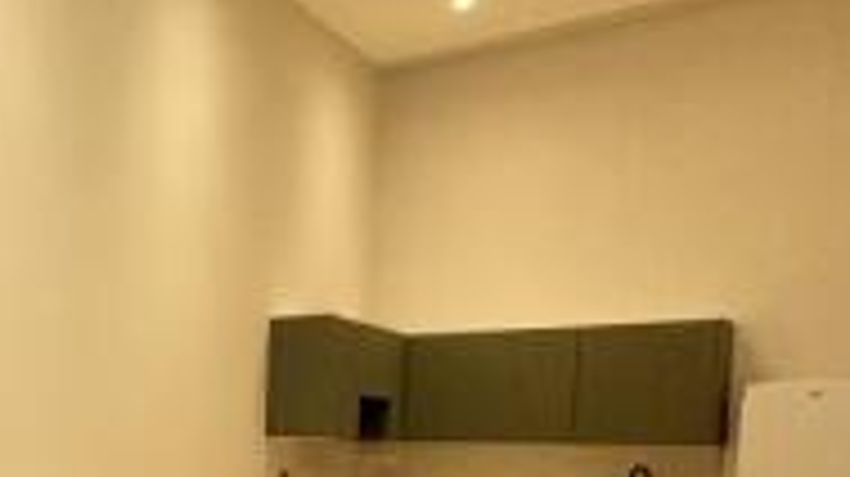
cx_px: -344
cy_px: 475
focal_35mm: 47
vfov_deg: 24.3
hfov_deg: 30.4
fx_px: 1059
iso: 125
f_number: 2.2
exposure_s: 1/50
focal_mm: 2.22
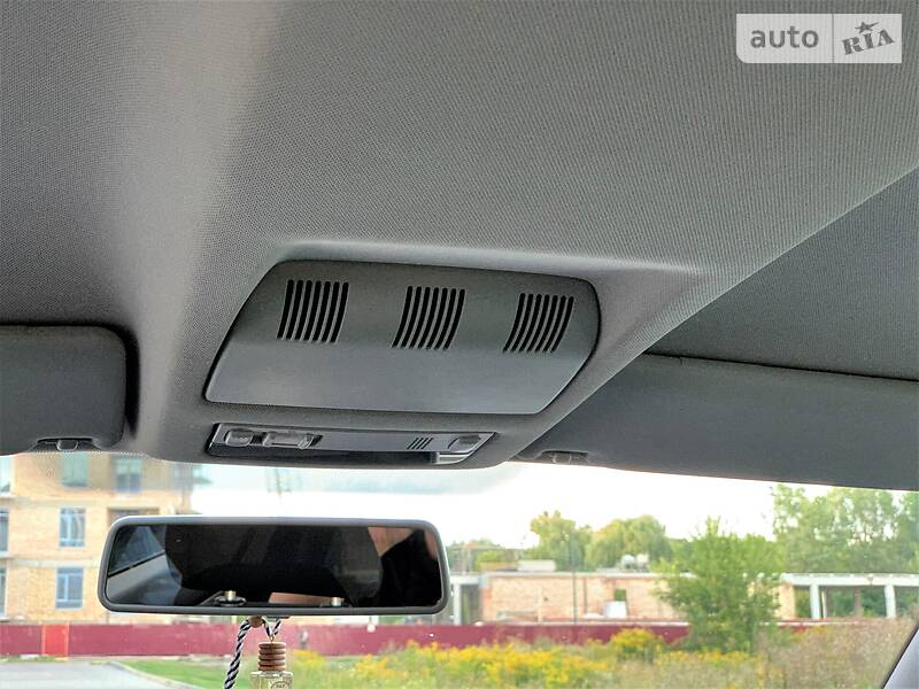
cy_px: 344
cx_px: 460
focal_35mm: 52
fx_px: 1381
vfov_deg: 28.0
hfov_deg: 36.8
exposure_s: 1/60
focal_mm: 6
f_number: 2.4
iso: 200
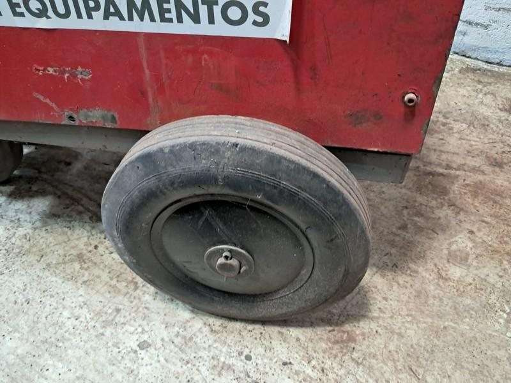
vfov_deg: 51.4
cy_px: 192
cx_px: 256
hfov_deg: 65.3
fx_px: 399
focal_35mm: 27
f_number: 1.8
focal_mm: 4
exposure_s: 1/24
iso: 640
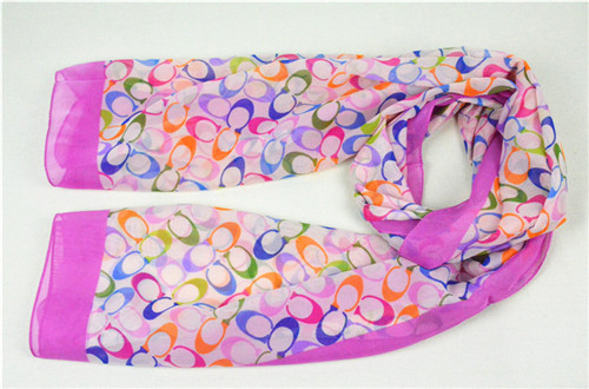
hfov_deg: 41.2
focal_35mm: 48
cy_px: 194
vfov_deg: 27.9
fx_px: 783
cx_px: 294
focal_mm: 32
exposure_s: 1/640
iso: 6400
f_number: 13
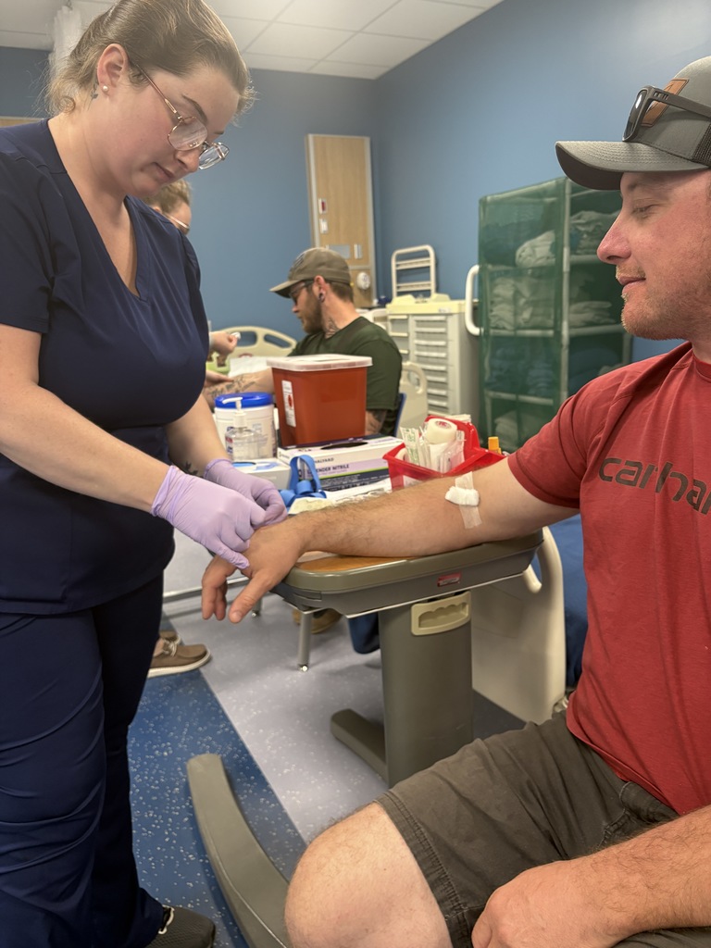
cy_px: 474
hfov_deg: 53.1
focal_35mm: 26
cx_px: 356
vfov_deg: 67.3
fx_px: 712
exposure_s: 1/60
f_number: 1.6
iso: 200
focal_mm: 5.96
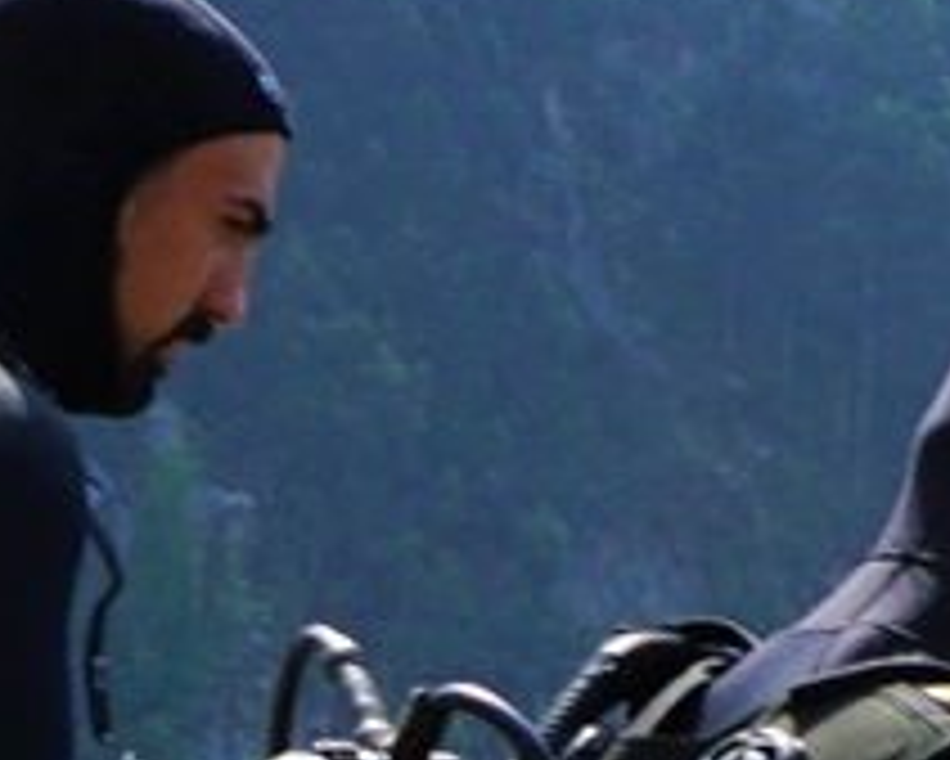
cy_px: 1347
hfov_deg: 6.7
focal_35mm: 249
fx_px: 7004
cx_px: 3305
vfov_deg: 6.1
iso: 100
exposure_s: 1/125
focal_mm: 28
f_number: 11
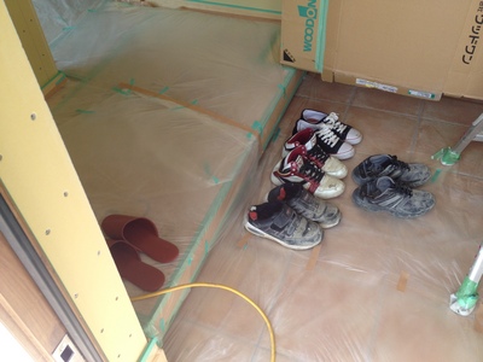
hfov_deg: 52.6
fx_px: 488
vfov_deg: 40.7
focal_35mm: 35
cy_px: 181
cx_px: 242
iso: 64
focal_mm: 4.28
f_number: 2.4
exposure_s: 1/161
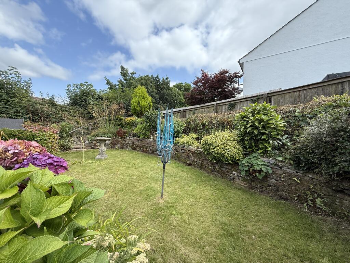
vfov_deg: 85.7
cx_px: 175
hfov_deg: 102.1
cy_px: 132
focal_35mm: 14
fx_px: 142
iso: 64
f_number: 2.2
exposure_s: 1/631
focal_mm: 2.22
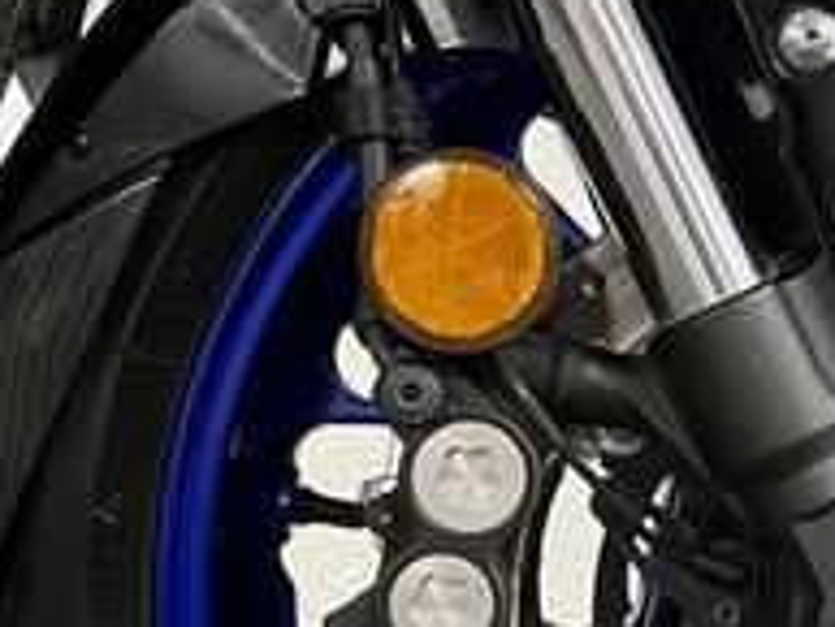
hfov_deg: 22.2
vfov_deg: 17.0
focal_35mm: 86
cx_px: 744
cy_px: 562
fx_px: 2076
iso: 400
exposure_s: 1/50
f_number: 1.6
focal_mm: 5.1
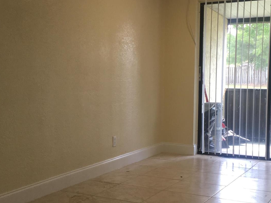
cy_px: 119
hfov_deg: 34.4
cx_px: 128
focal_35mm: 56
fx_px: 438
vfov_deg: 26.0
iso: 50
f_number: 2.2
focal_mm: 4.15
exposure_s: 1/60
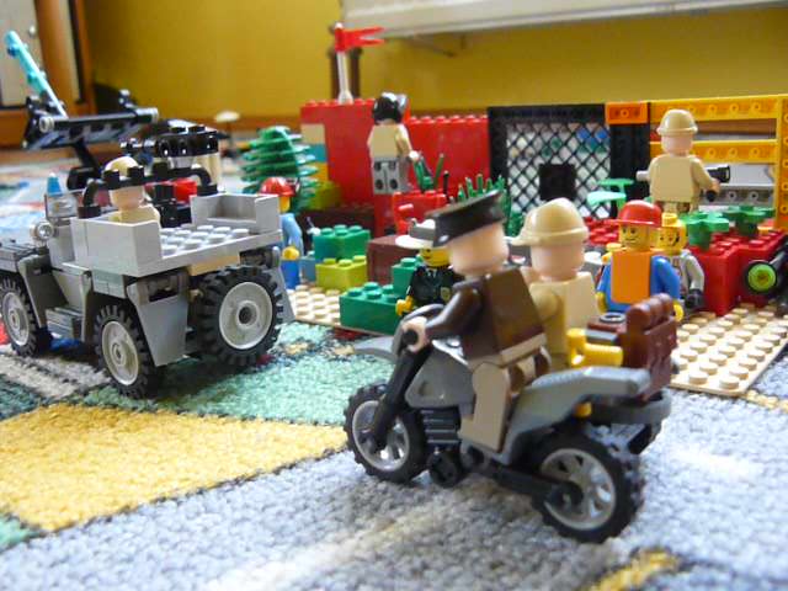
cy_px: 296
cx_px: 394
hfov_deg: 51.4
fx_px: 820
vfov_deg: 39.7
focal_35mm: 36
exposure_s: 1/30
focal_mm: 6
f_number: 2.8
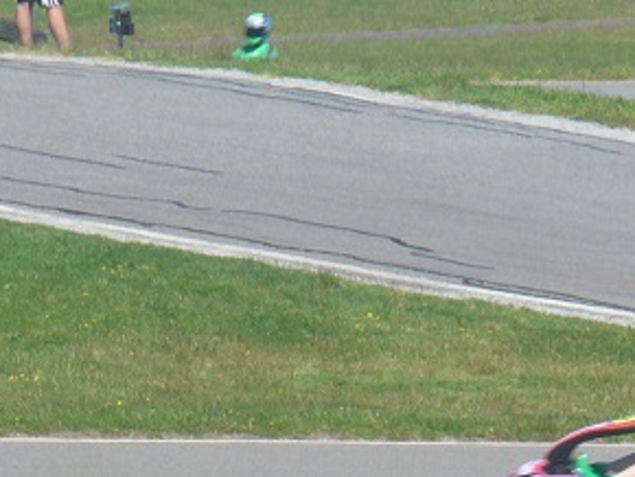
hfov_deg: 3.2
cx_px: 355
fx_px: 11236
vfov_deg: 2.4
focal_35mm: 612
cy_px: 582
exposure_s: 1/125
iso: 80
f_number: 9
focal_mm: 36.6
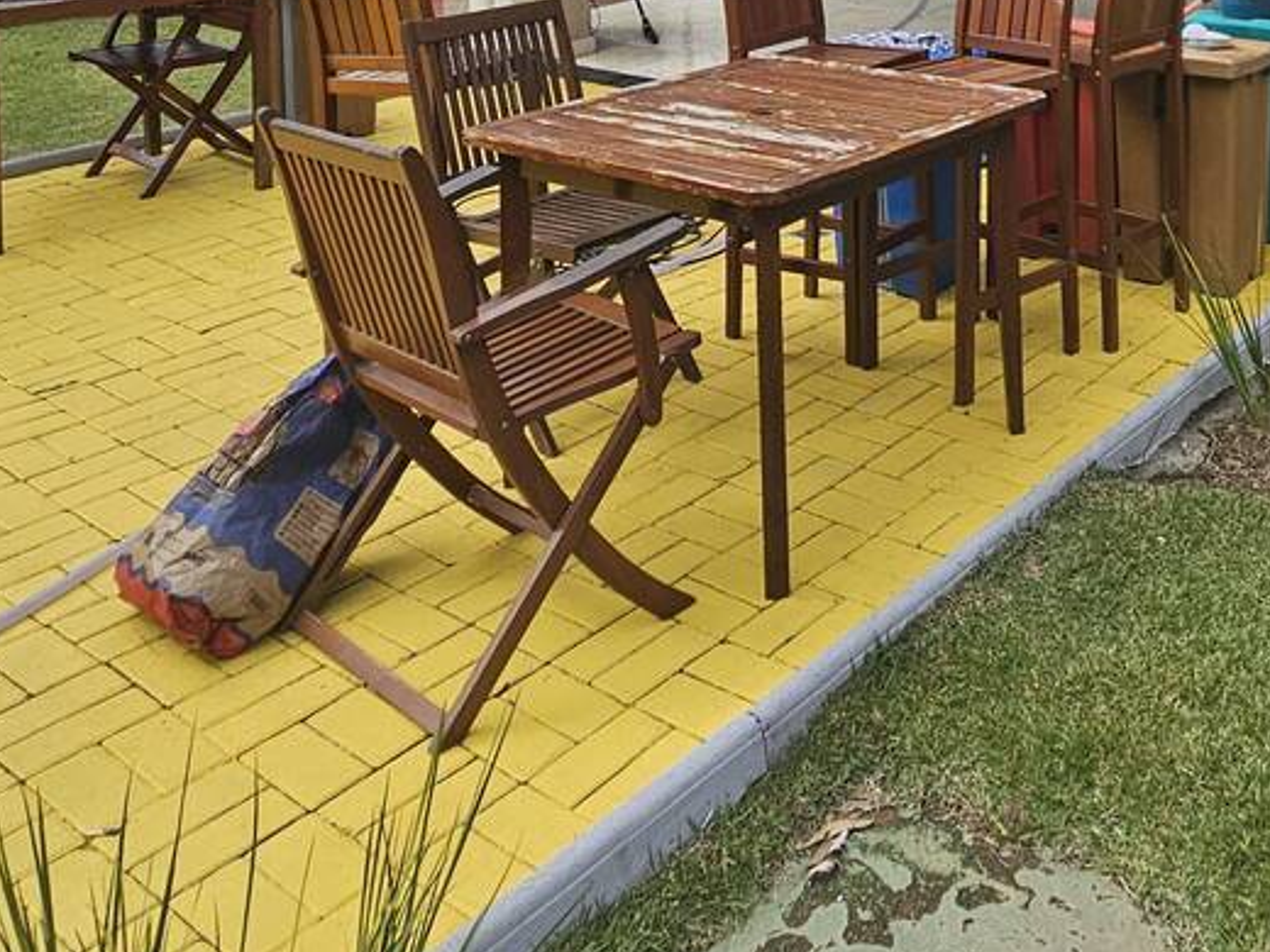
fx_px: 1321
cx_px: 1043
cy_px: -200
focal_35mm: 36
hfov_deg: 48.1
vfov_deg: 32.5
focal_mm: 2.2
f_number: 2.2
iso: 50
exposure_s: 1/904
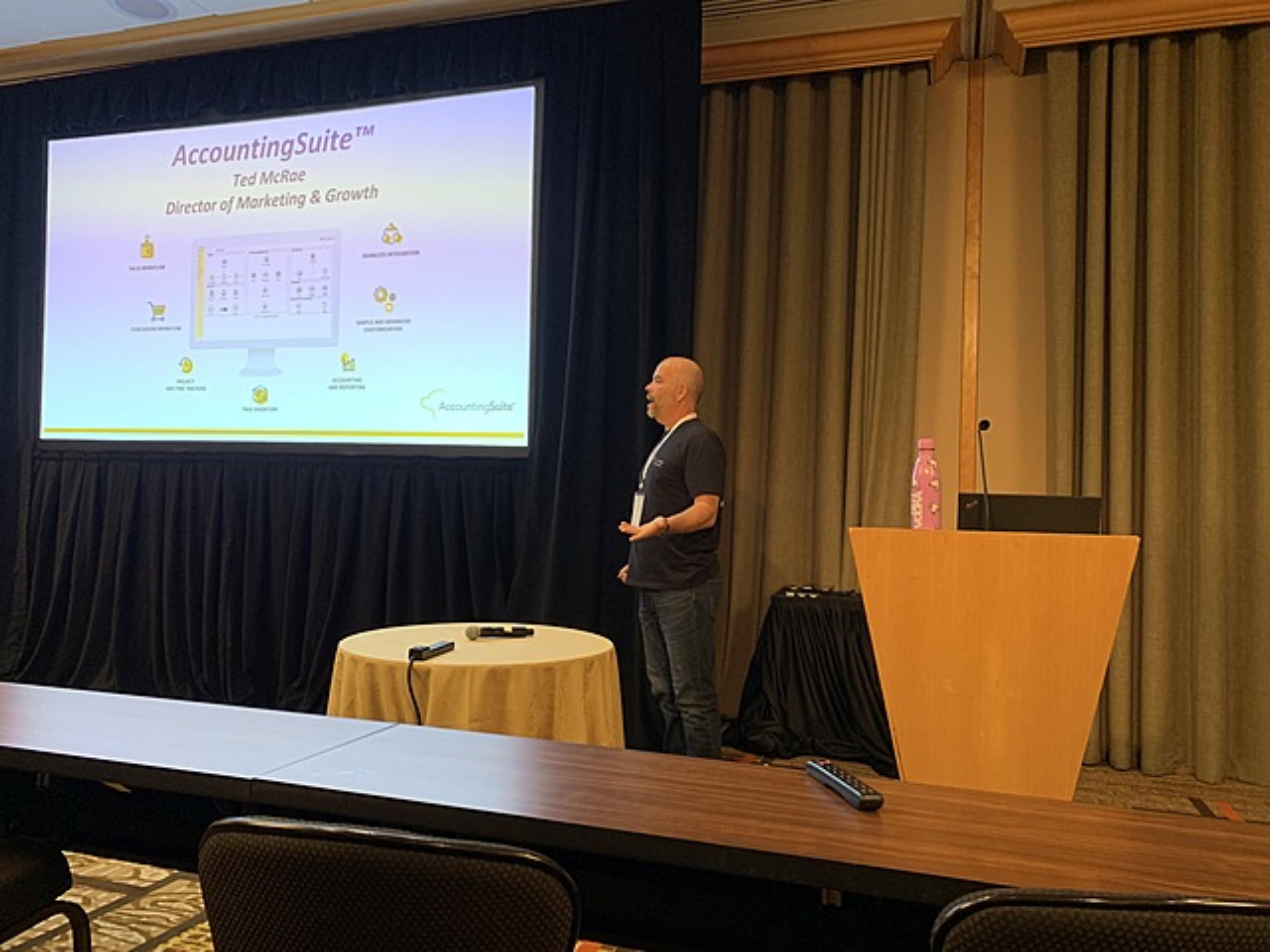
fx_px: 954
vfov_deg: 53.1
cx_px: 635
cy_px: 476
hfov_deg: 67.3
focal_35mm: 26
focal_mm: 4.25
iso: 250
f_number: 1.8
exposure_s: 1/60
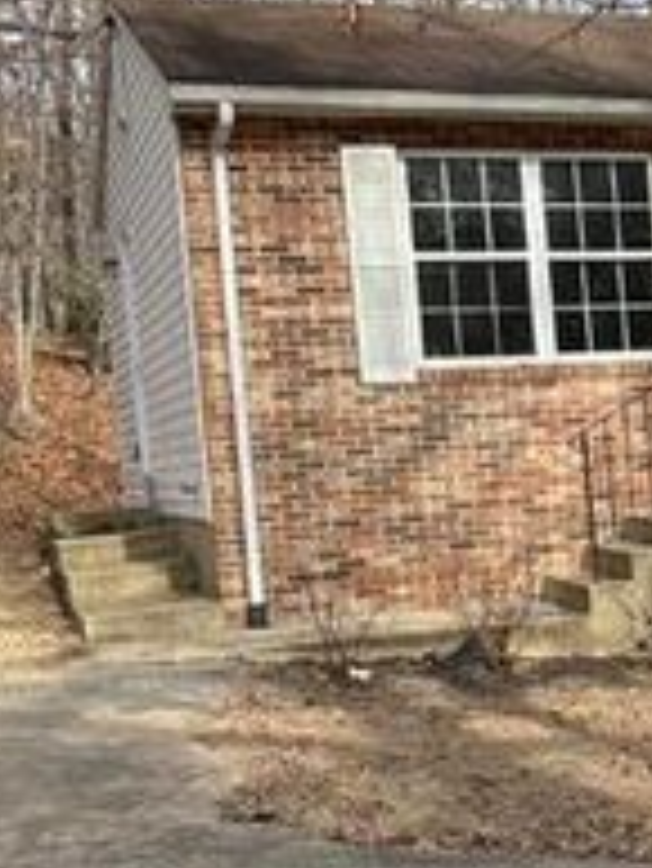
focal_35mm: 83
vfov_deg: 23.4
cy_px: 605
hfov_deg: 15.8
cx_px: 1088
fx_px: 2082
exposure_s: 1/1988
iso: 80
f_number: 1.78
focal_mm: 6.86
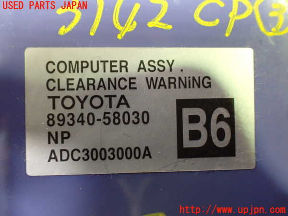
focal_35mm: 30
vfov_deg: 46.8
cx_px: 144
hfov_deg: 60.0
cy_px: 108
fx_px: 250
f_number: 2.3
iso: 800
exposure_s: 1/40
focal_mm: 5.4
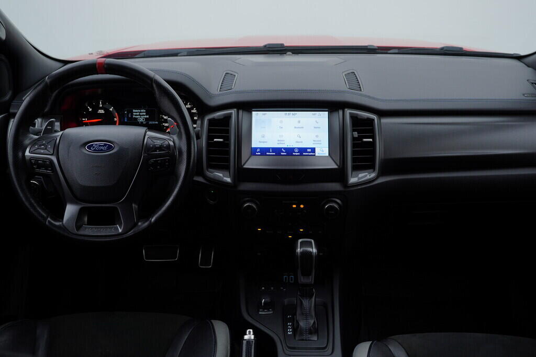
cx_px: 268
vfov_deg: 36.9
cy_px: 178
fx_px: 536
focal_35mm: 36
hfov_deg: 53.1
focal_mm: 24
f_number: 4
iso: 125
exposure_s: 1/80
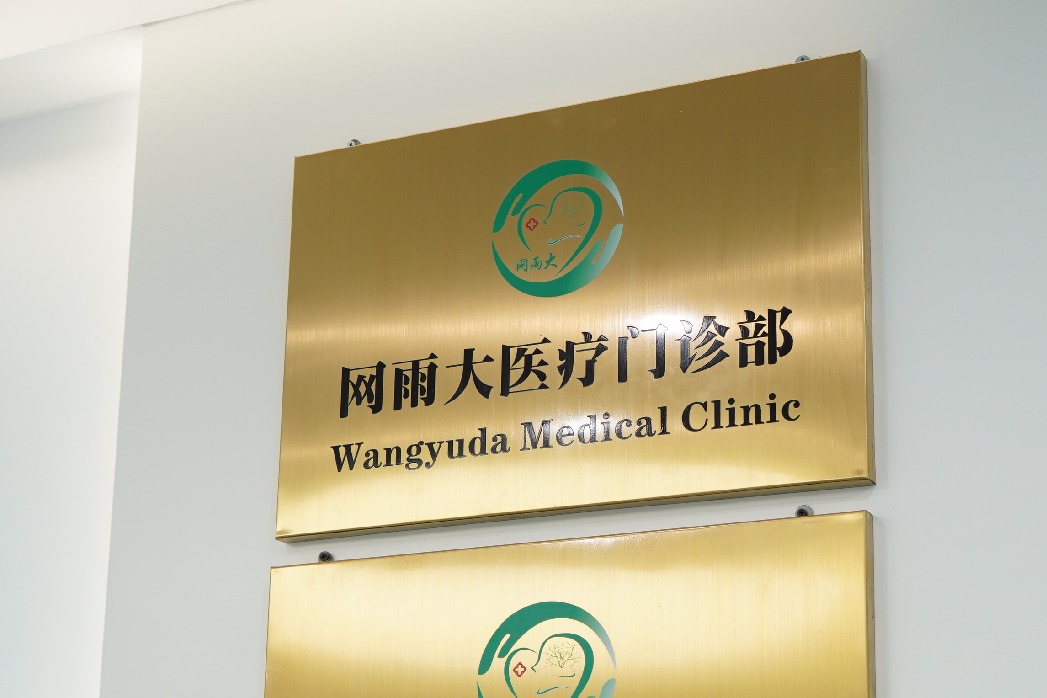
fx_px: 1948
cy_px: 533
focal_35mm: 67
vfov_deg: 20.1
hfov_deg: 30.0
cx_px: 622
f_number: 5
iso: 800
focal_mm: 39
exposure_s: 1/80
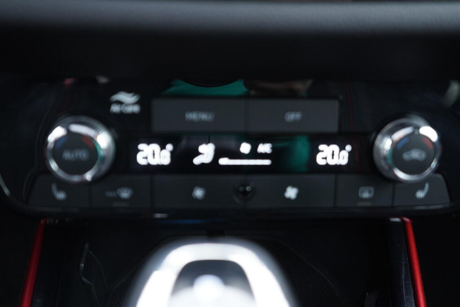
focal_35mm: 36
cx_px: 230
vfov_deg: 36.9
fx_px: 460
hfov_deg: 53.1
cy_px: 154
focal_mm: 24
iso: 800
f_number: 2.8
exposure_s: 1/40
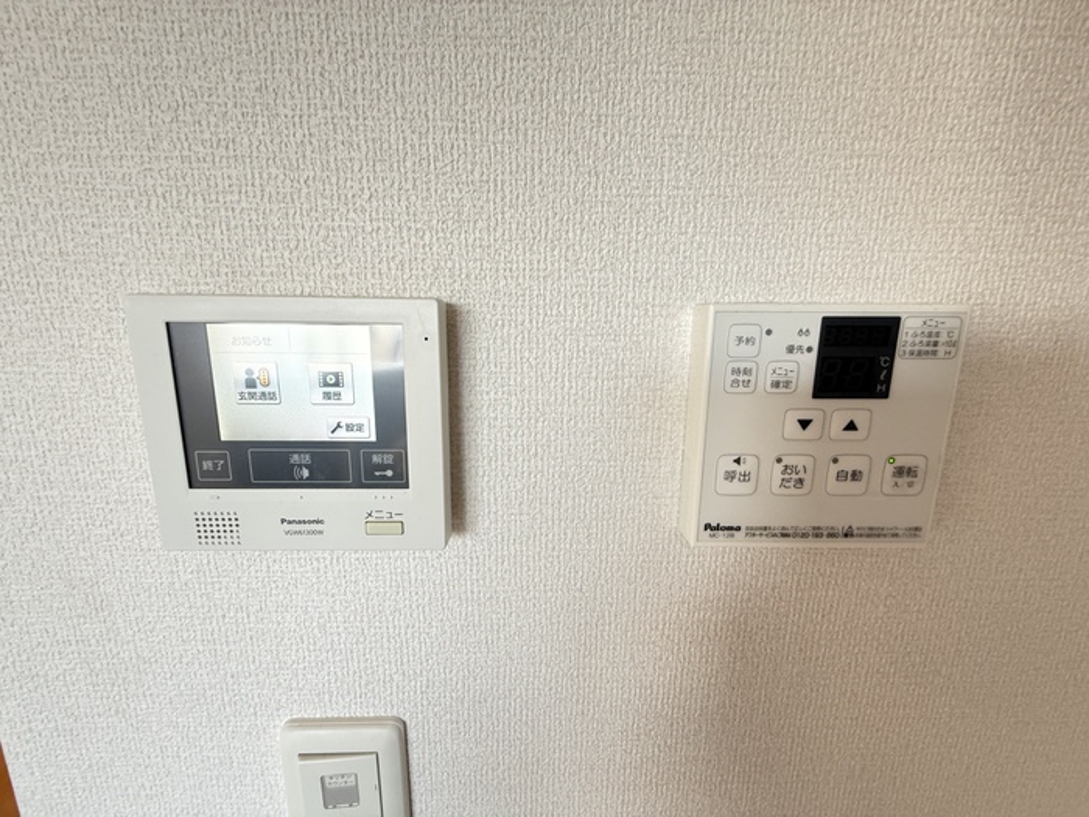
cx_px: 544
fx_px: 440
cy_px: 408
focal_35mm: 14
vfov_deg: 85.7
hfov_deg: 102.1
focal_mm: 2.22
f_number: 2.2
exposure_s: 1/82
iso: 320
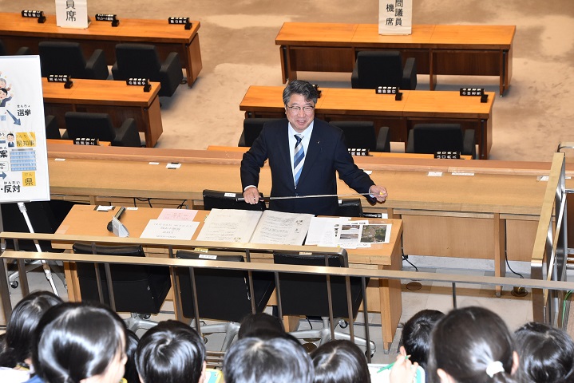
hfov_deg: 19.4
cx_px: 287
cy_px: 192
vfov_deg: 13.1
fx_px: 1675
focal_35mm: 105
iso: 1600
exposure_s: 1/60
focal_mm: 70
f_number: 8
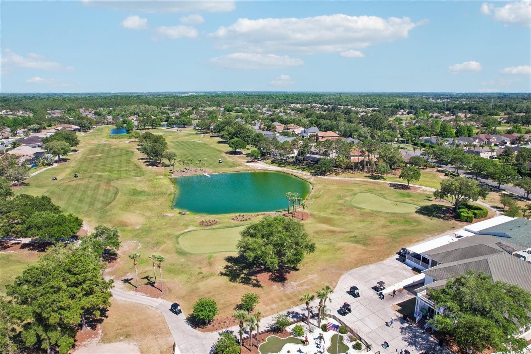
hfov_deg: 78.6
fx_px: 324
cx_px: 266
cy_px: 177
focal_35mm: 22
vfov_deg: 57.2
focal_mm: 8.4
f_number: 2.8
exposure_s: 1/1600
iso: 400
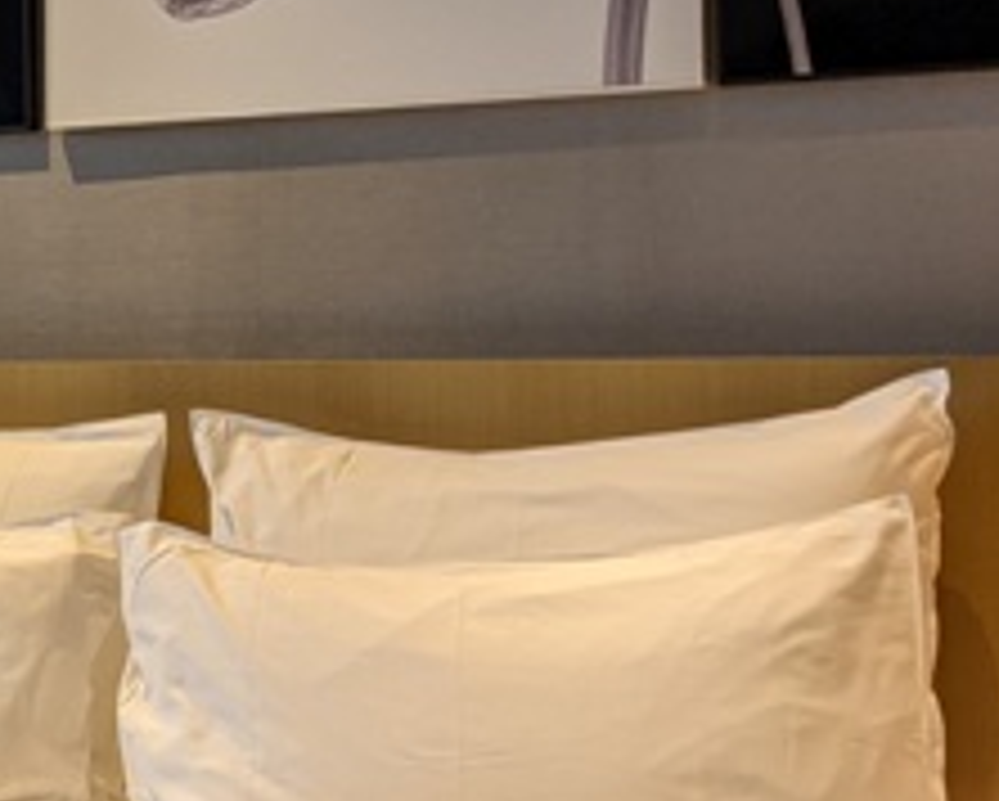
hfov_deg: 18.4
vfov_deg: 16.2
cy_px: 324
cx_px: -387
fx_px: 2811
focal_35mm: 95
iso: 53
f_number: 1.73
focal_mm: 4.38
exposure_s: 1/25.4
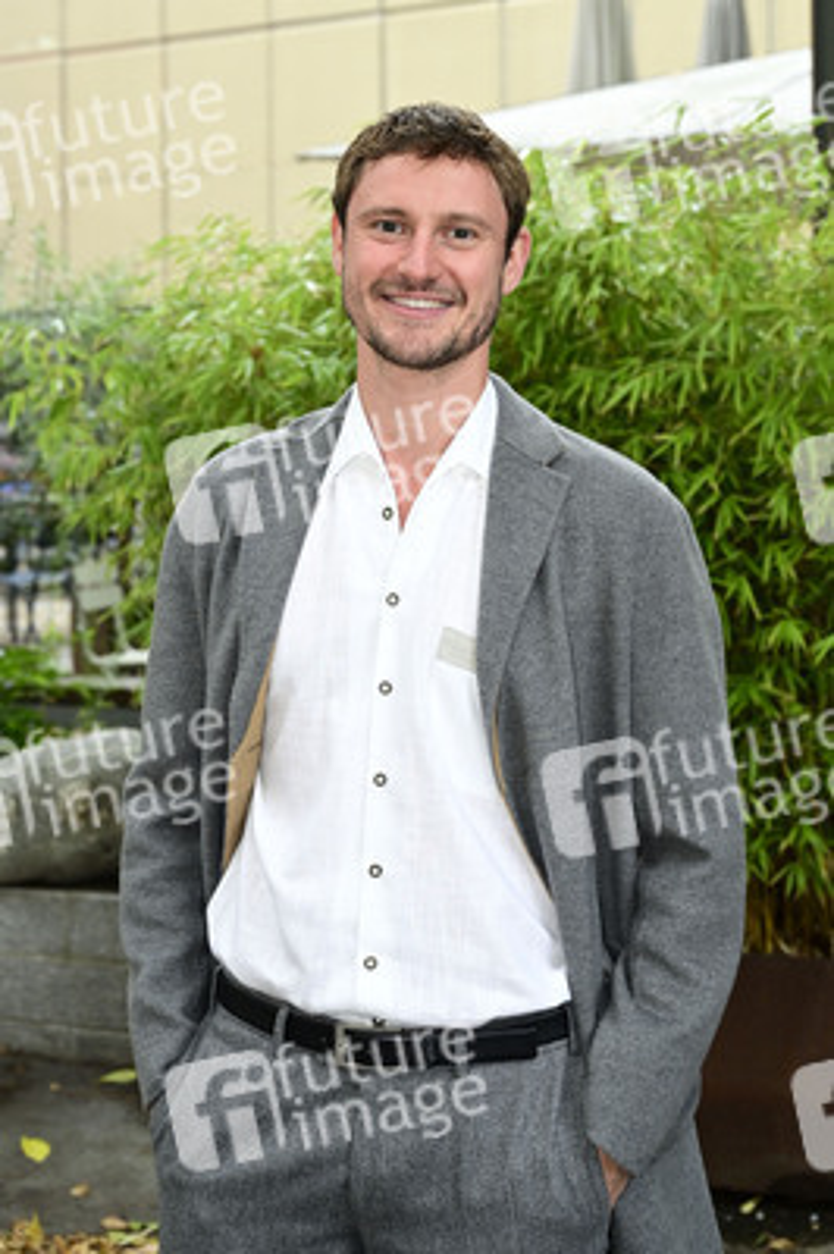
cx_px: 417
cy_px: 627
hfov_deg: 25.5
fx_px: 1845
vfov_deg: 37.5
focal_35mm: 53
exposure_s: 1/200
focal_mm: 53
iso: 1600
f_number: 5
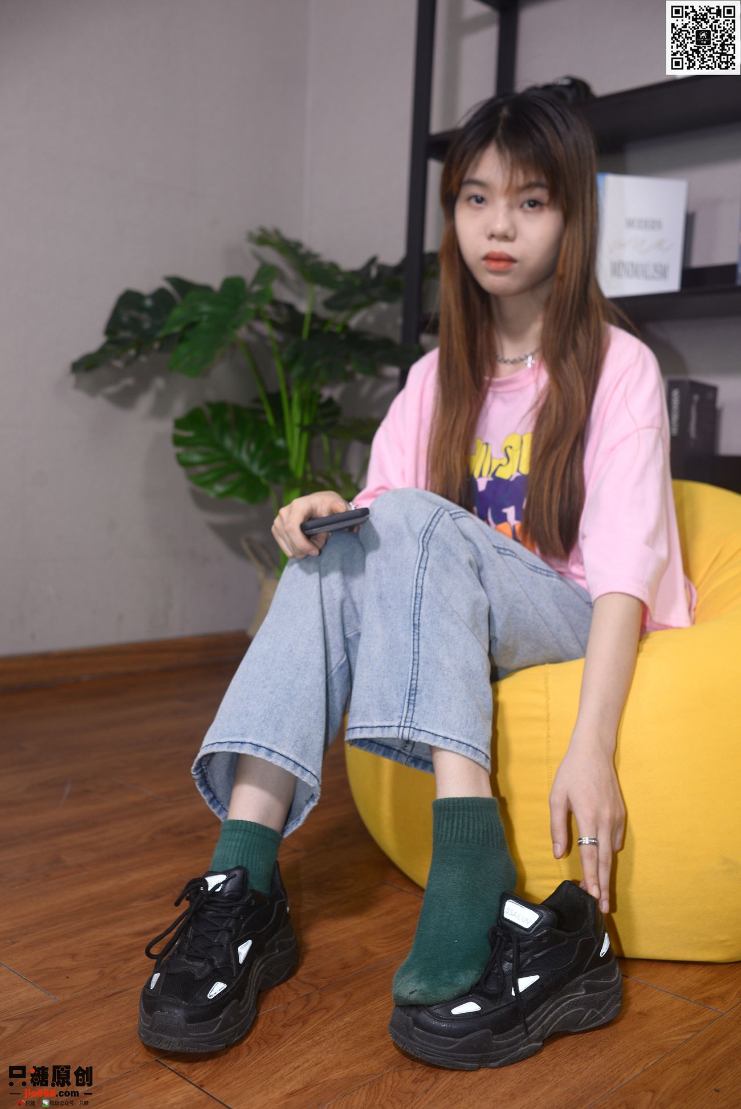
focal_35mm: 35
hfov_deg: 37.9
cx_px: 370
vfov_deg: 54.4
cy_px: 554
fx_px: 1079
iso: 500
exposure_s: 1/100
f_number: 5
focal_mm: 35
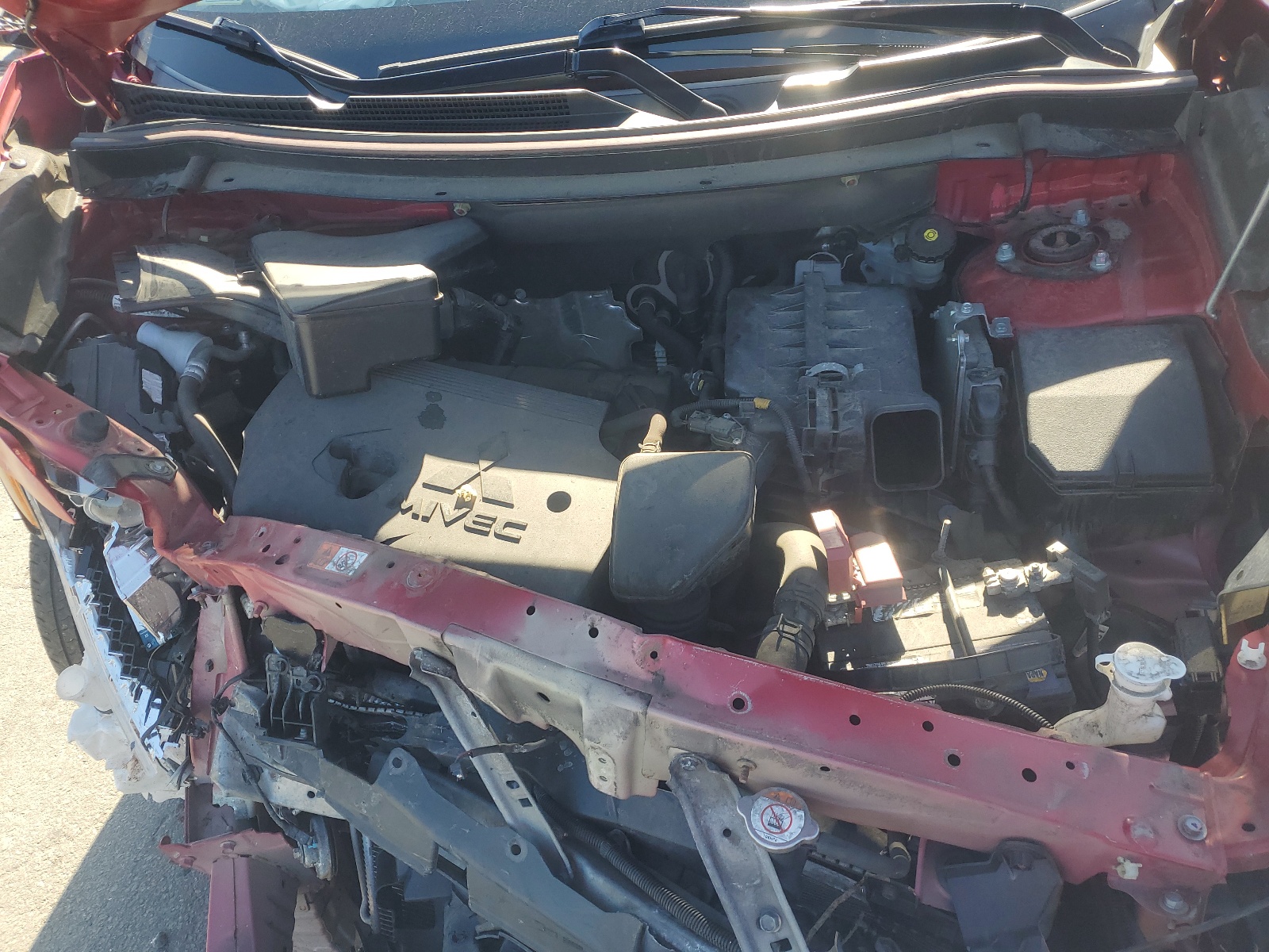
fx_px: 953
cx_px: 634
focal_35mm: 26
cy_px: 476
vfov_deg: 53.1
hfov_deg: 67.3
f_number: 1.5
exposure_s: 1/476
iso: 50
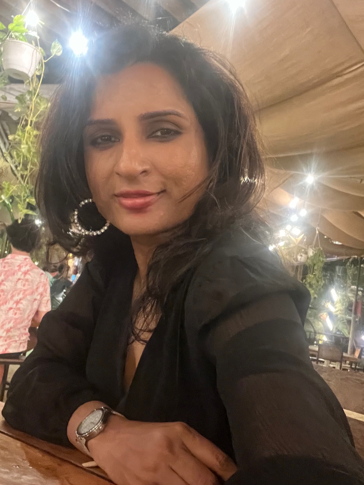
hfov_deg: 38.6
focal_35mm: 37
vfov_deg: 50.1
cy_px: 252
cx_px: 170
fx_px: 519
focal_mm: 2.71
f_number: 2.2
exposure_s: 1/15
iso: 1000
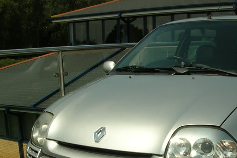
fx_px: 355
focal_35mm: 54
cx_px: 173
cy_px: 123
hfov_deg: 36.2
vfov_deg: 24.7
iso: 50
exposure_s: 1/582
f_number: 5.6
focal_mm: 5.8
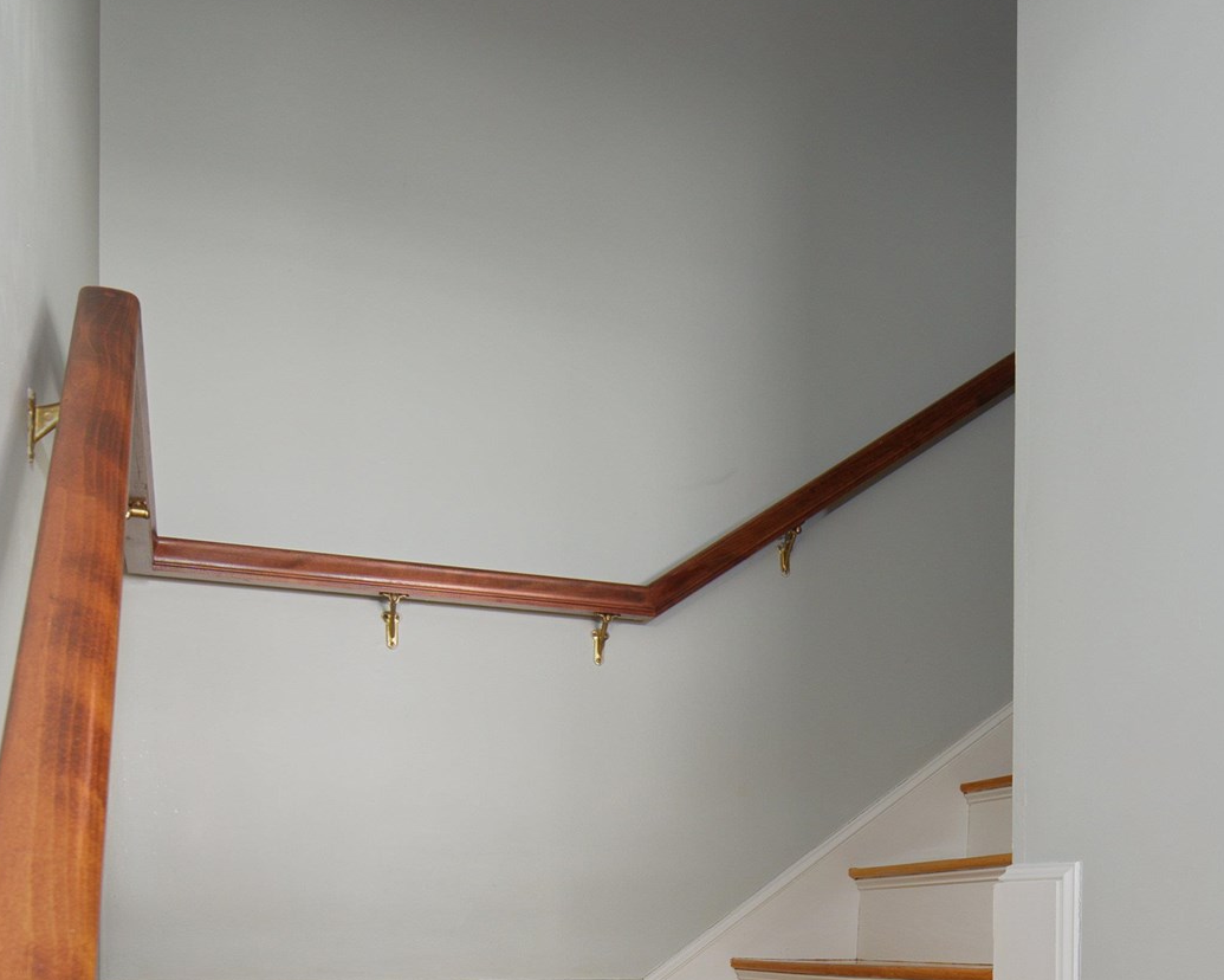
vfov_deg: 34.9
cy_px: 966
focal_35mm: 39
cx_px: 857
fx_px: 1413
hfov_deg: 45.8
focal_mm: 14
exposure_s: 1/5
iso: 320
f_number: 7.1
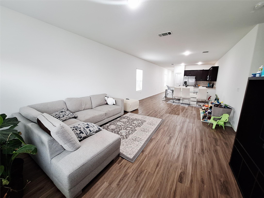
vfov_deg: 89.9
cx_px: 132
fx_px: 99
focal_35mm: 13
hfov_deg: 106.2
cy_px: 99
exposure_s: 1/24
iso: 200
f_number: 2.2
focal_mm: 1.74
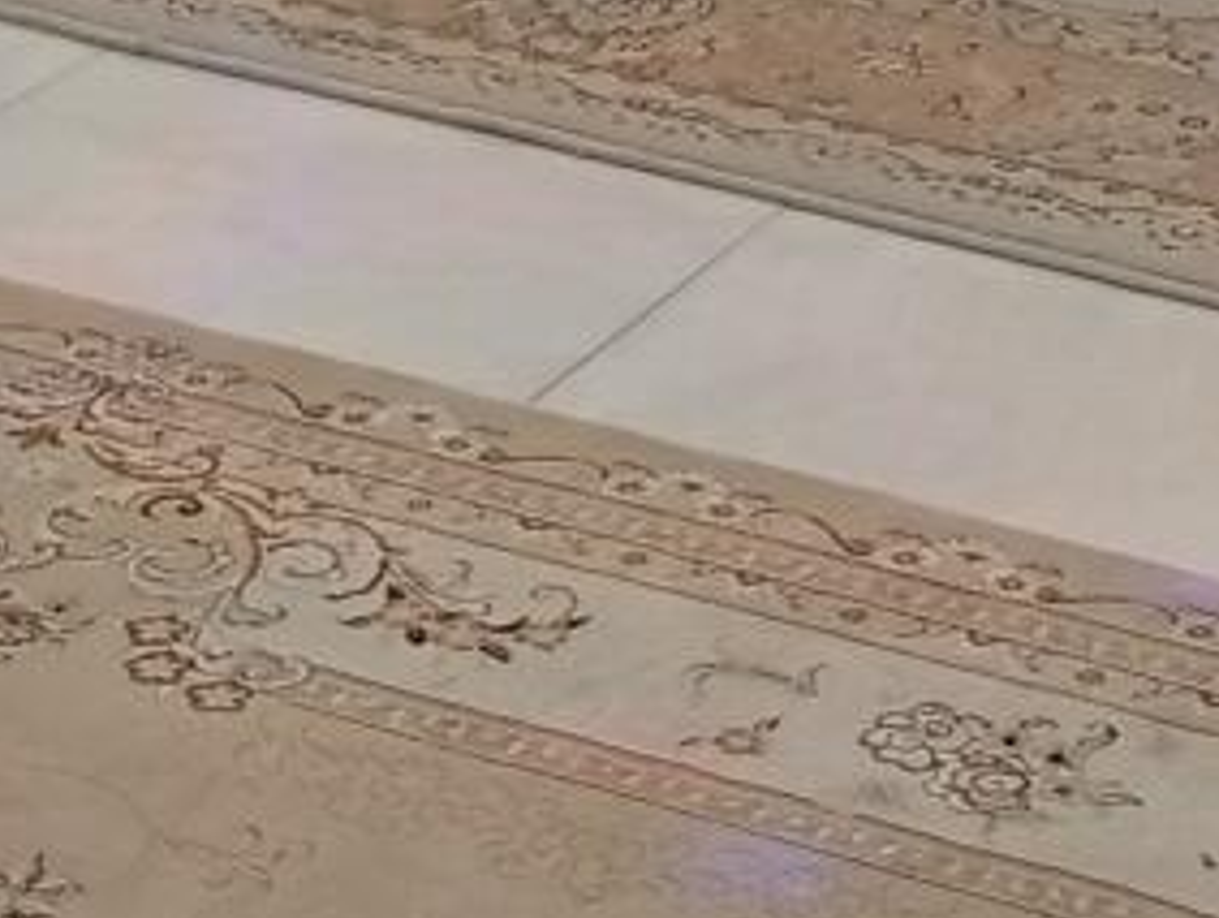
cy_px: -1155
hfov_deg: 13.0
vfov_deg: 9.0
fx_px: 5359
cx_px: 840
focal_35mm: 152
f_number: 1.8
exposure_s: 1/33.3
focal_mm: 3.98
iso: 282
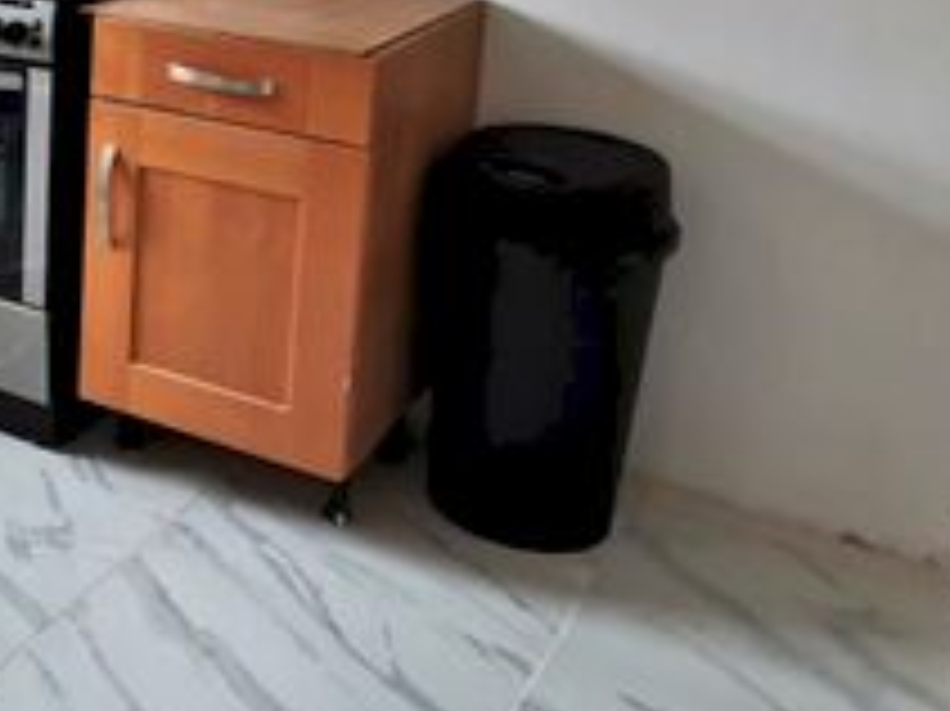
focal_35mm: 53
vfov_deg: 26.4
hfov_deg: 31.7
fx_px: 1454
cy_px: 52
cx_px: -113
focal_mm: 2.35
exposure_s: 1/50
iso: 160
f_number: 2.2
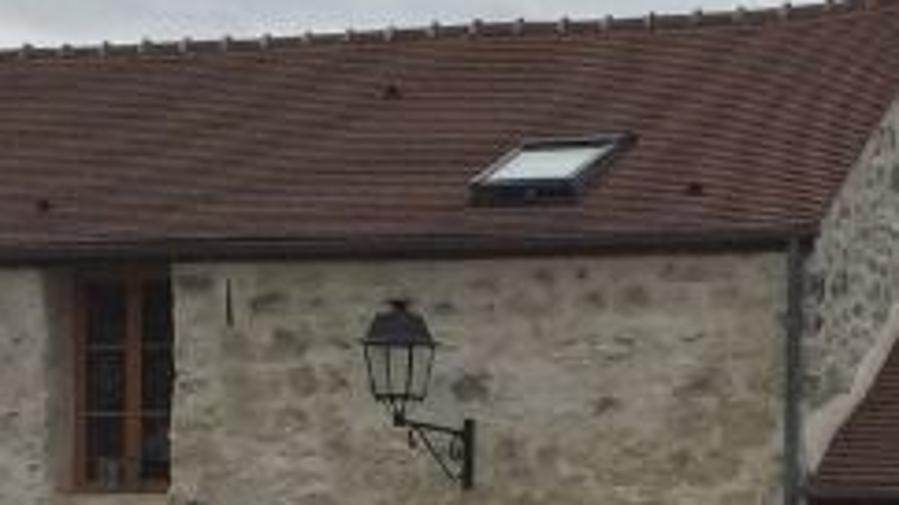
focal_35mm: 167
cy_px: 724
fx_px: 3980
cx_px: 702
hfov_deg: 12.8
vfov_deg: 7.2
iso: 32
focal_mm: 4.15
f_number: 2.2
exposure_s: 1/2475
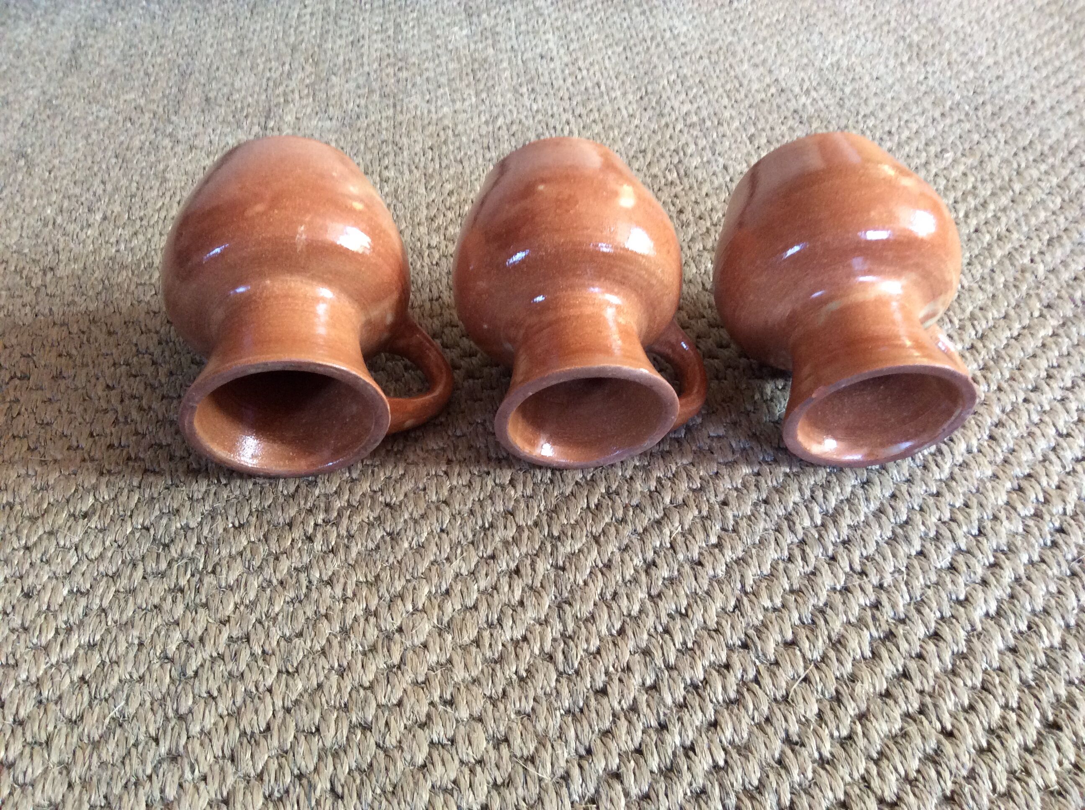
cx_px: 542
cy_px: 405
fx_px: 1002
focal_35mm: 32
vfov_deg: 44.1
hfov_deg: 56.9
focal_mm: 3.3
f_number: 2.4
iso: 160
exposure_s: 1/25
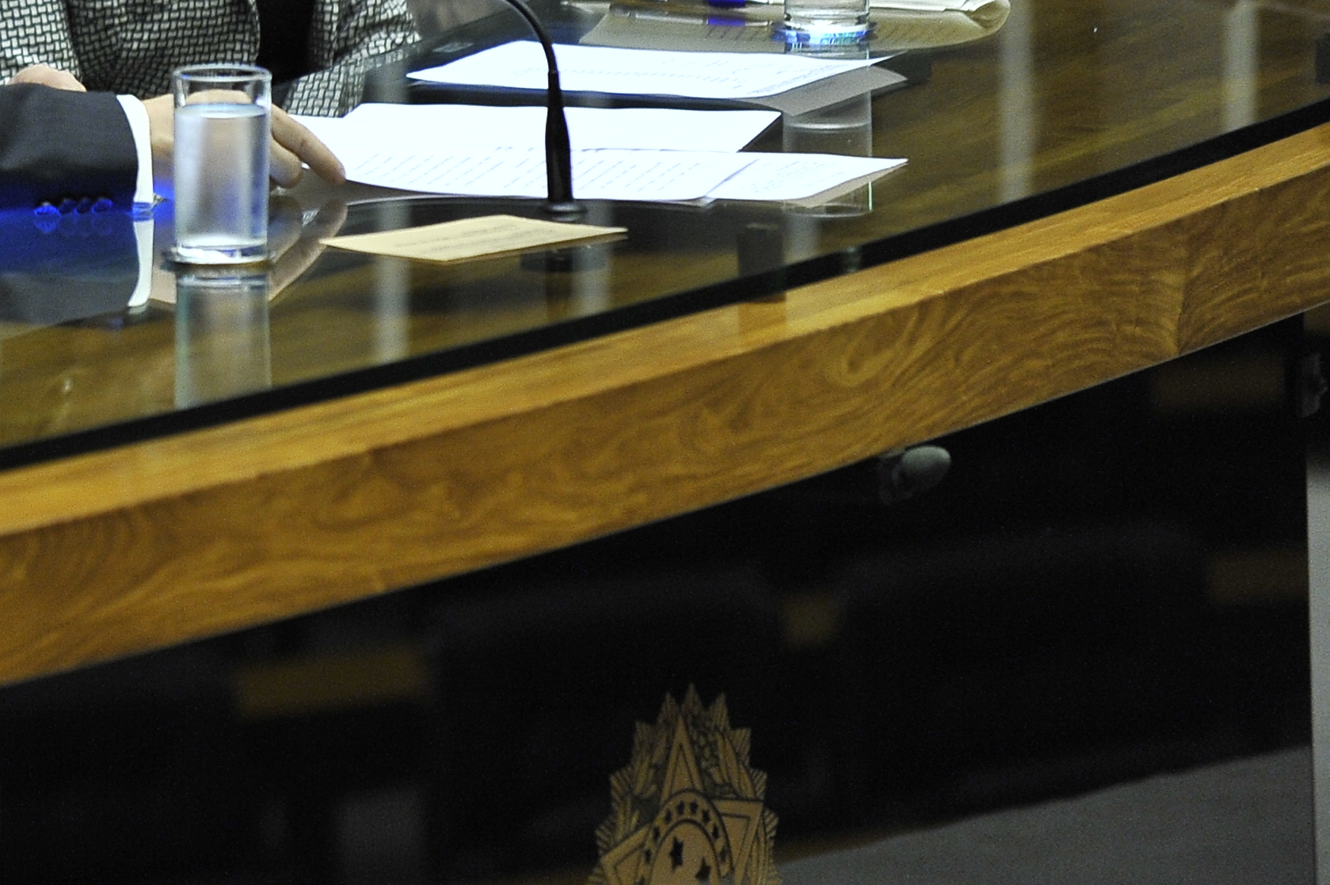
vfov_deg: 2.7
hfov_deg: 4.1
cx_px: -303
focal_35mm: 507
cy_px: -49
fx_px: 18717
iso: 1250
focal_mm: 200
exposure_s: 1/60
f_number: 2.8
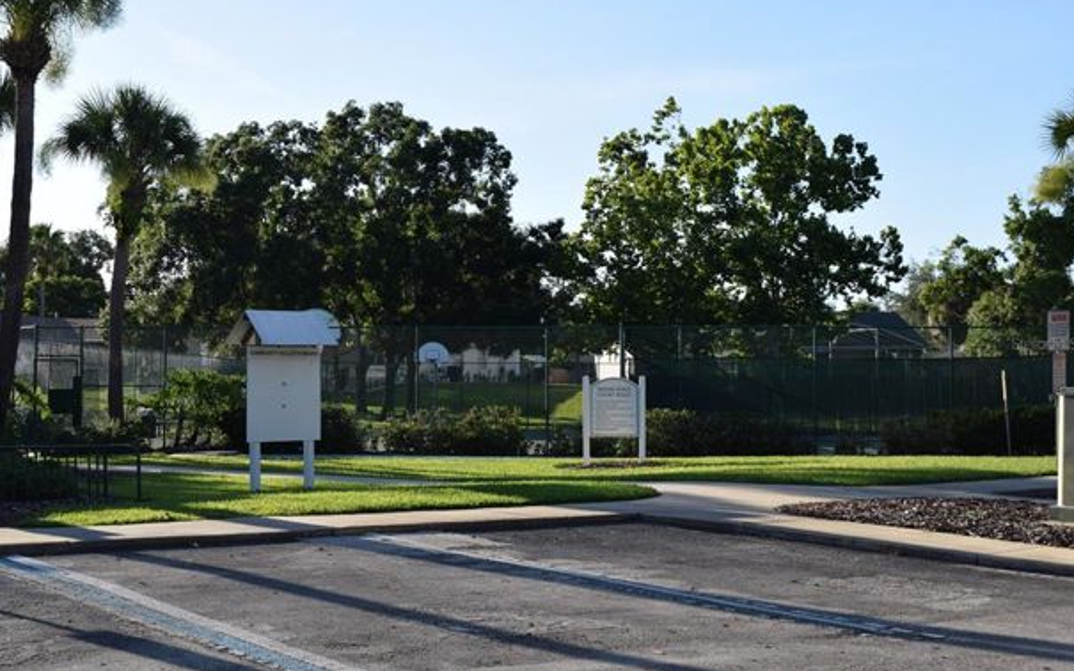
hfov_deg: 35.6
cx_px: 455
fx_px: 1668
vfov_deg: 22.7
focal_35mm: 57
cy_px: 343
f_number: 8
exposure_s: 1/200
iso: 100
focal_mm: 32
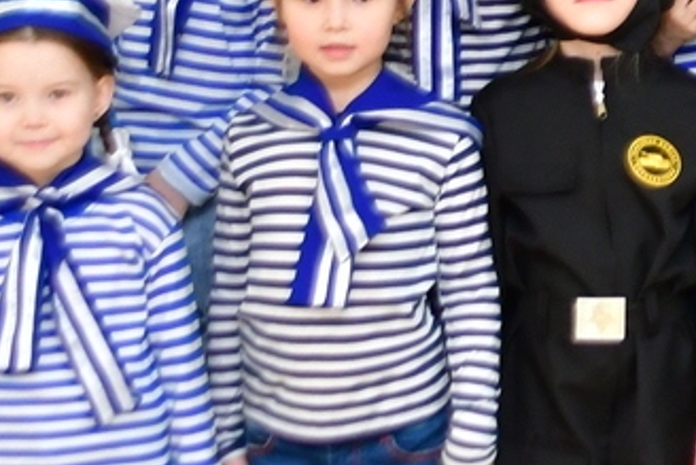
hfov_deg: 10.3
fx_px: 3675
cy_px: -107
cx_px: 1171
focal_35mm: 190
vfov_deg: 7.2
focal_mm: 26
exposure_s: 1/250
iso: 720
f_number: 4
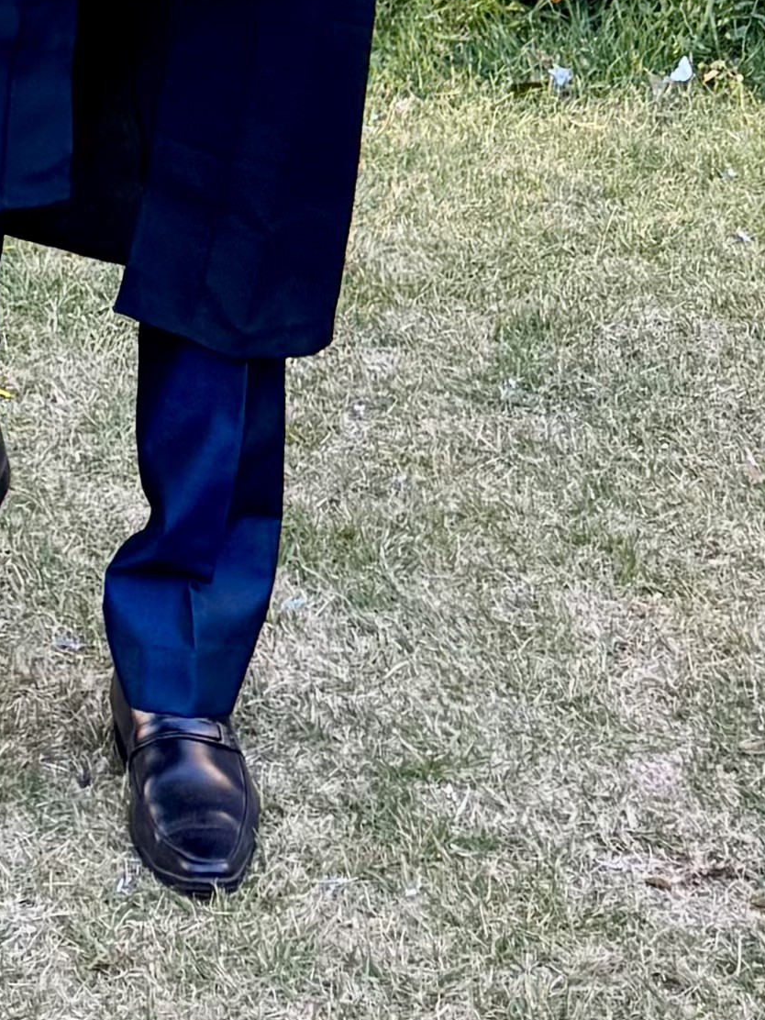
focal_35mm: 123
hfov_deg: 11.9
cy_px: -1548
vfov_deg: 12.2
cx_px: 34
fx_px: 3624
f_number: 1.78
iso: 80
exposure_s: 1/121
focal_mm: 6.76
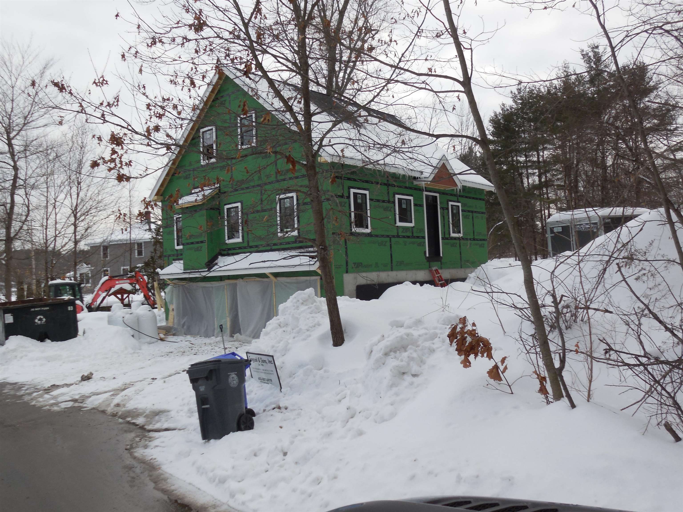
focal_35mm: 30
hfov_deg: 60.0
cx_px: 342
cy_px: 256
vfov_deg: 46.8
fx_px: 592
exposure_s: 1/500
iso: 125
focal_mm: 5.3
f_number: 3.8
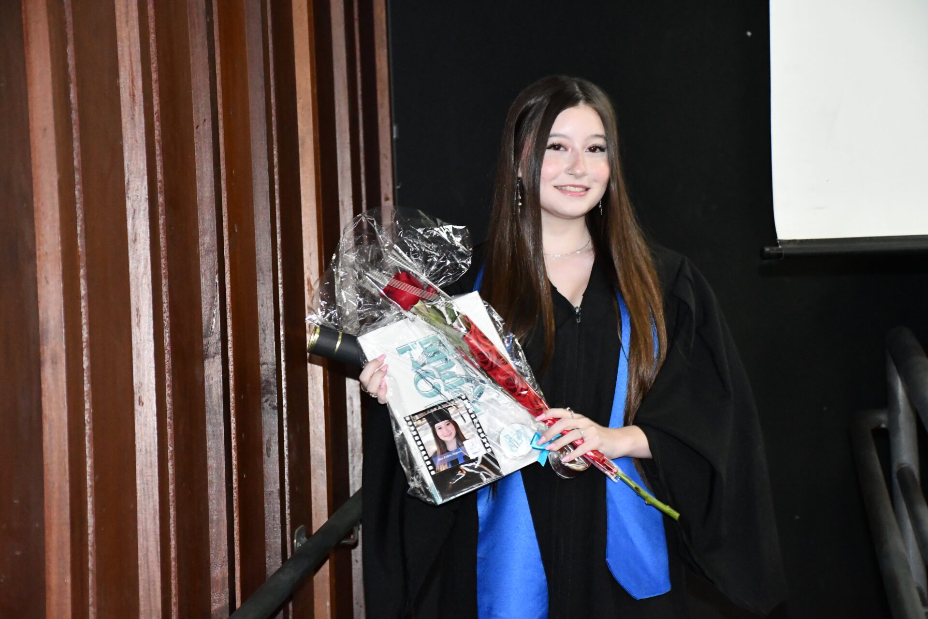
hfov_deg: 21.9
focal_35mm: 93
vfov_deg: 14.7
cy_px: 310
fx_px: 2397
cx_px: 464
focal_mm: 62
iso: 6400
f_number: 5
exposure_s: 1/60
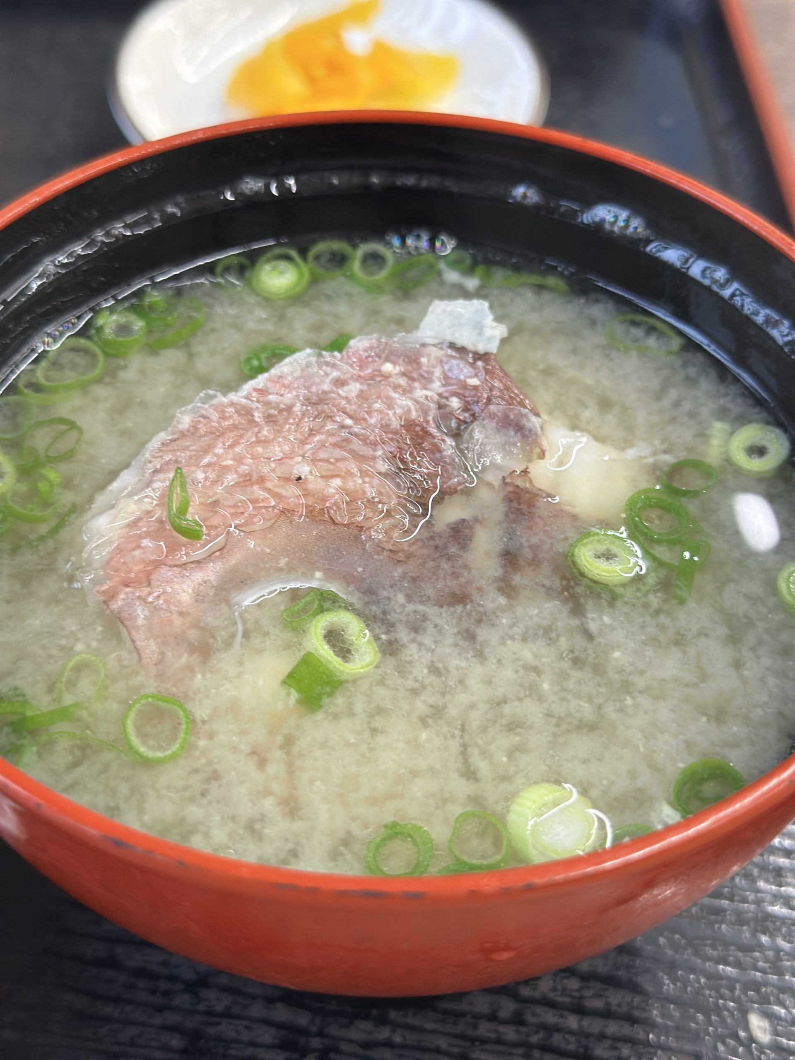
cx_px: 398
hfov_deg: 30.3
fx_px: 1470
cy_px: 530
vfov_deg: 39.7
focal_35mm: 48
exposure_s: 1/60
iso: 160
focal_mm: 6.86
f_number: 1.78
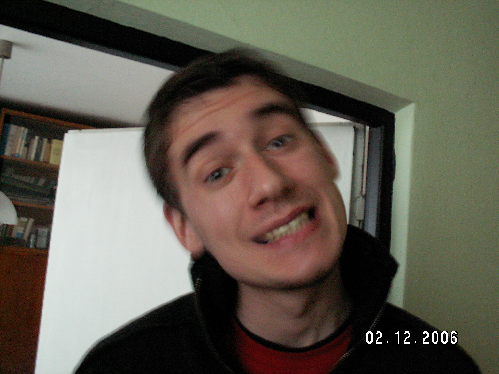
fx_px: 505
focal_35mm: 35
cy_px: 187
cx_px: 250
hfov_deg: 52.6
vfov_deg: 40.7
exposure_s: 1/3
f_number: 2.8
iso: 160
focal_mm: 5.86
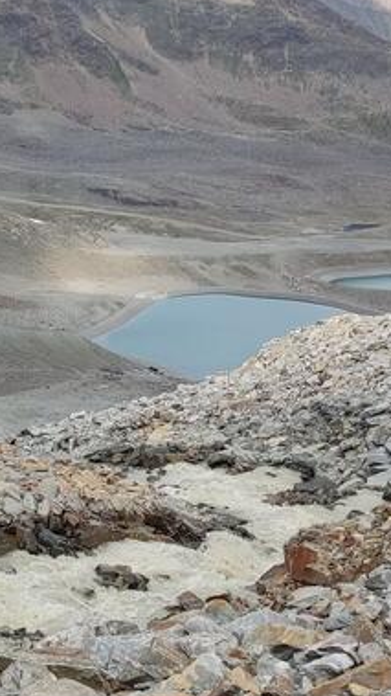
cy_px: 458
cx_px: -297
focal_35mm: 74
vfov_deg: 28.4
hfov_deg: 14.5
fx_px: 1365
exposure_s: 1/1178
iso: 50
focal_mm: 4.71
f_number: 1.79
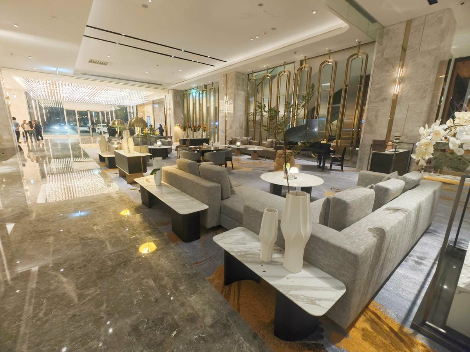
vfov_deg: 85.7
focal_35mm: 14
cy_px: 176
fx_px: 190
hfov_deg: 102.1
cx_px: 235
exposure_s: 1/24
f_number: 1.8
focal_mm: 2.03
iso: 500
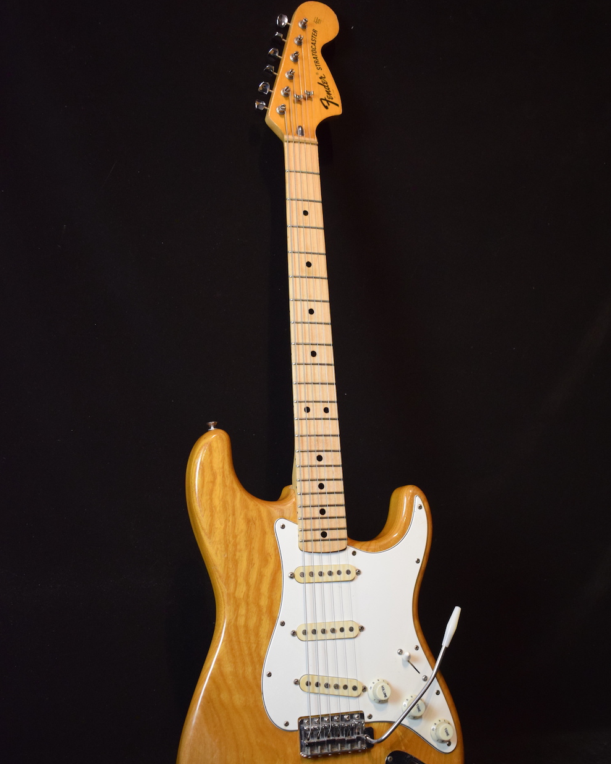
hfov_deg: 36.5
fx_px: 927
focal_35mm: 41
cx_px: 308
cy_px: 415
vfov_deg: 44.7
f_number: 3.8
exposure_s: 1/60
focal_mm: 24
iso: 1800
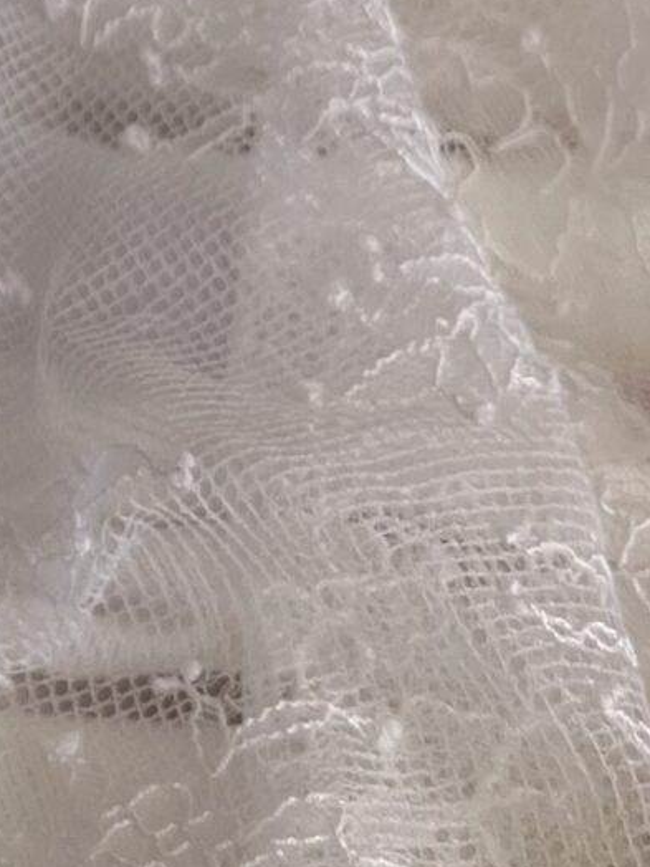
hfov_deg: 10.8
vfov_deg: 14.7
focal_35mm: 127
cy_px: -329
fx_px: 3180
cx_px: -592
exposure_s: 1/121
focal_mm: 5.7
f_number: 1.5
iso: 32
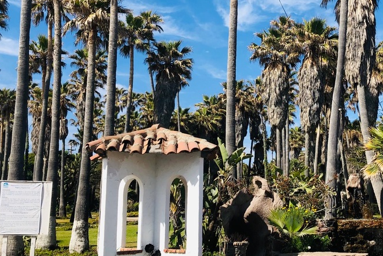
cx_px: 277
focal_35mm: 53
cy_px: 116
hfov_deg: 36.8
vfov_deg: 25.5
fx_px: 564
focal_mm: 3.99
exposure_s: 1/2000
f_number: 1.8
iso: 20
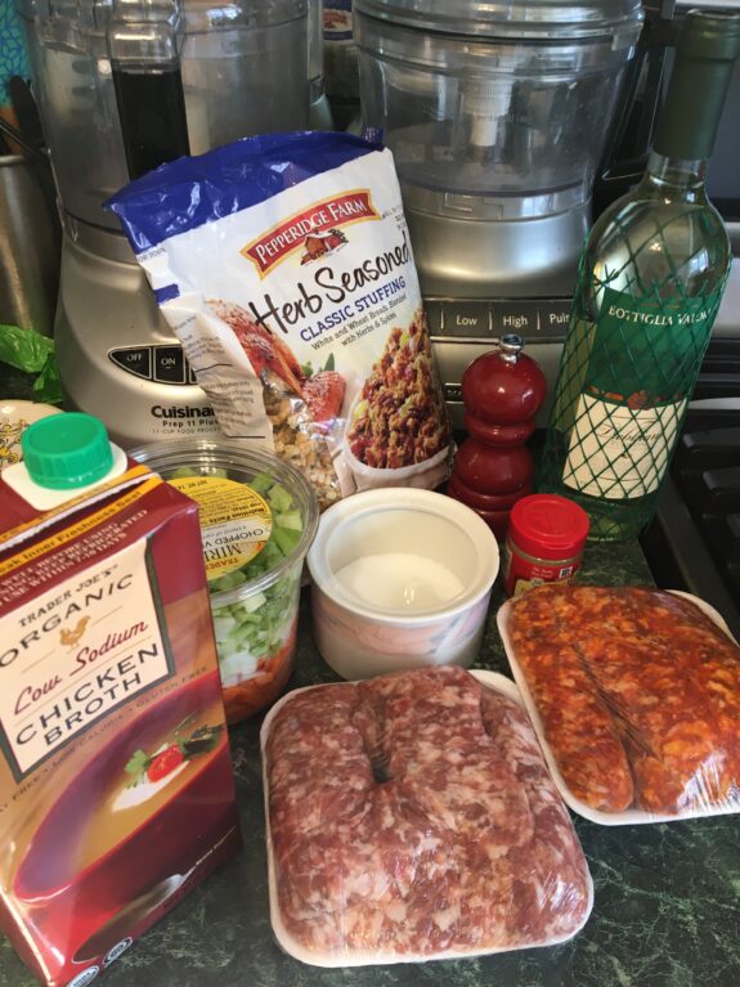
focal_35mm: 29
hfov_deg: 48.2
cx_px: 370
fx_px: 827
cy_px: 494
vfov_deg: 61.7
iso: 50
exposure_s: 1/30
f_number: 2.2
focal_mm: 4.15
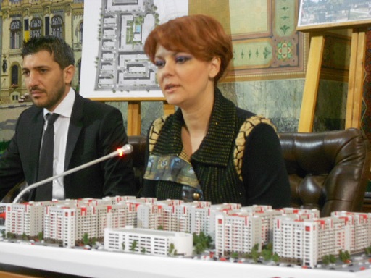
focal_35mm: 76
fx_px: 815
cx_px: 186
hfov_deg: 25.7
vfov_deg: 19.4
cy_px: 139
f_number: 5.8
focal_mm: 13.5
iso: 400
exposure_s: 1/4
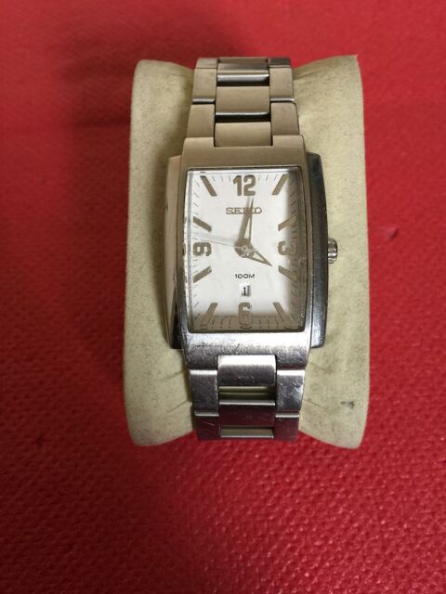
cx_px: 223
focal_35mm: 29
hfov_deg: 48.2
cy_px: 297
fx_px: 498
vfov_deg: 61.7
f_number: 2.2
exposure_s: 1/17
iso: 50
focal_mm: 4.15
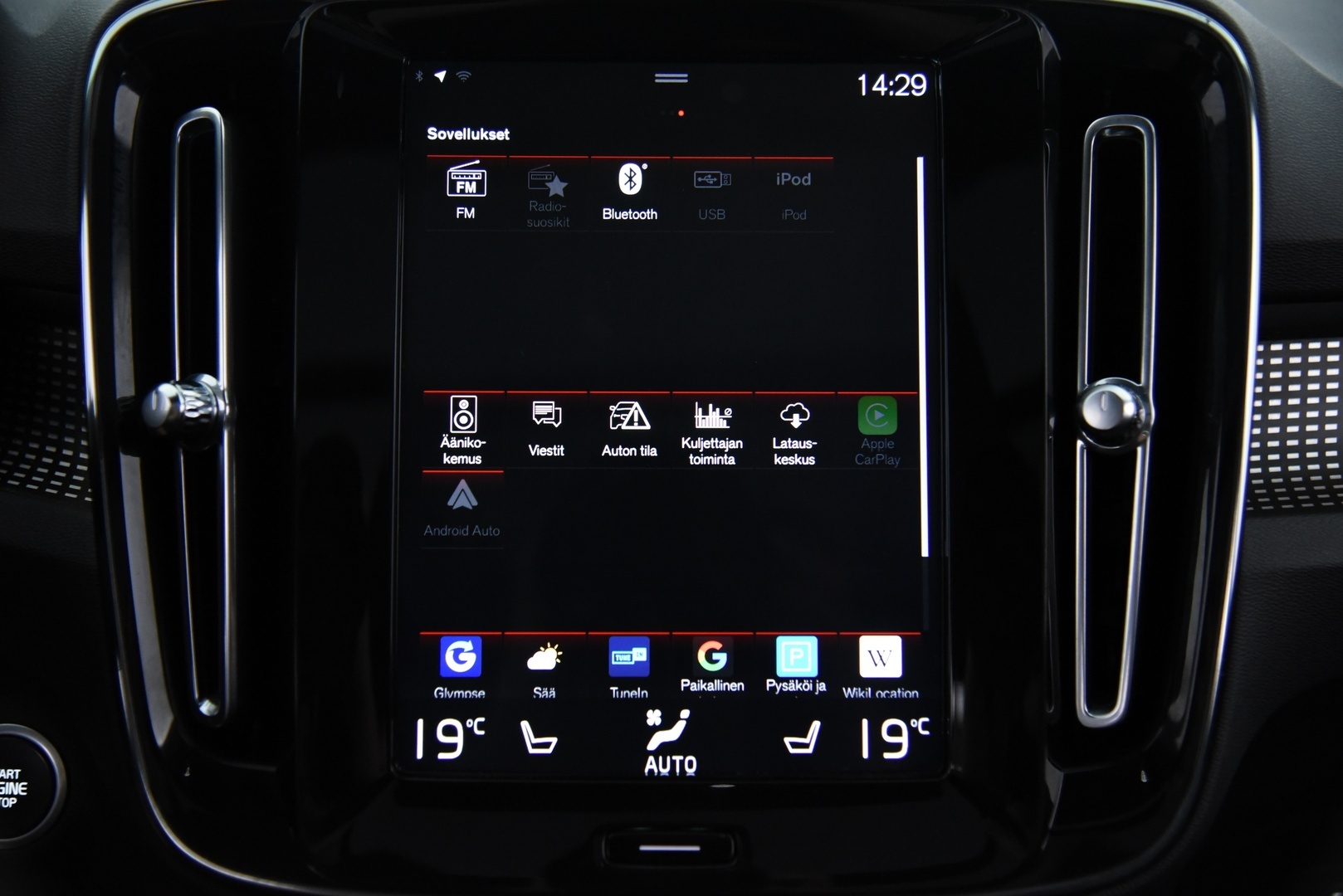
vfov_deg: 30.5
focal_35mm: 44
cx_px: 672
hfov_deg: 44.5
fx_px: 1642
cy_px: 448
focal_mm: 44
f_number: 4
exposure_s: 1/50
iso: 4000
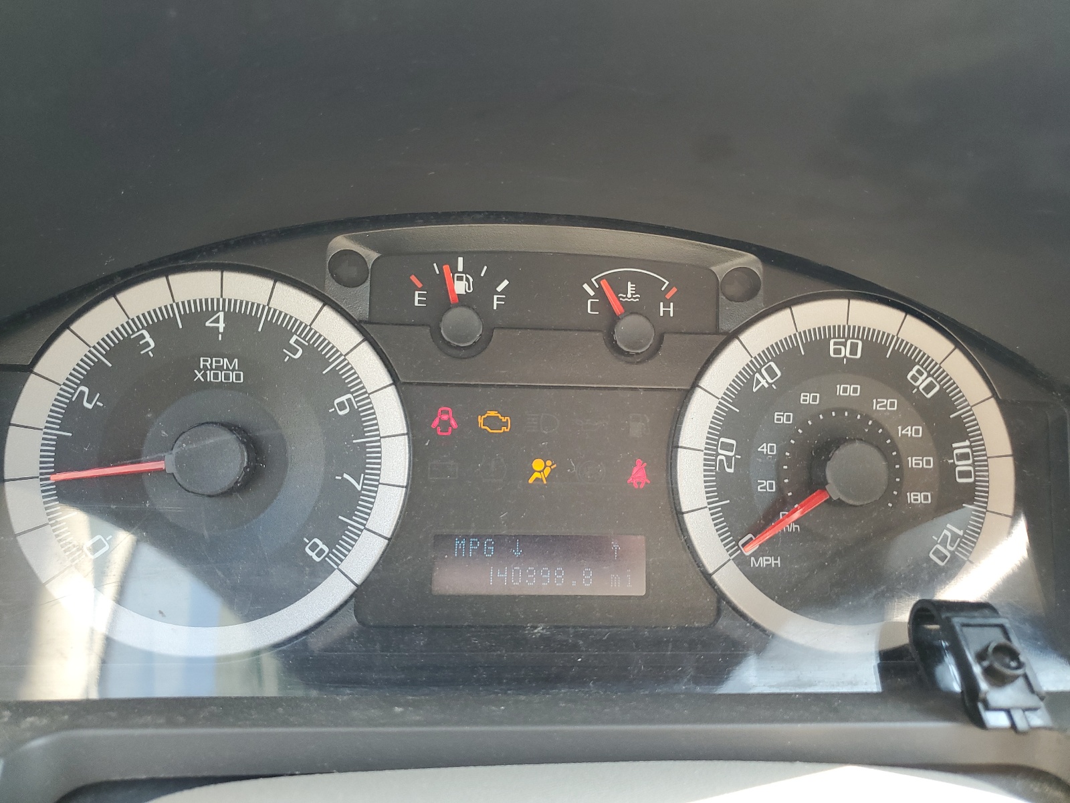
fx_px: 804
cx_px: 535
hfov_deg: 67.3
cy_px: 402
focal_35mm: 26
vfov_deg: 53.1
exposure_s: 1/120
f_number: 1.5
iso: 69
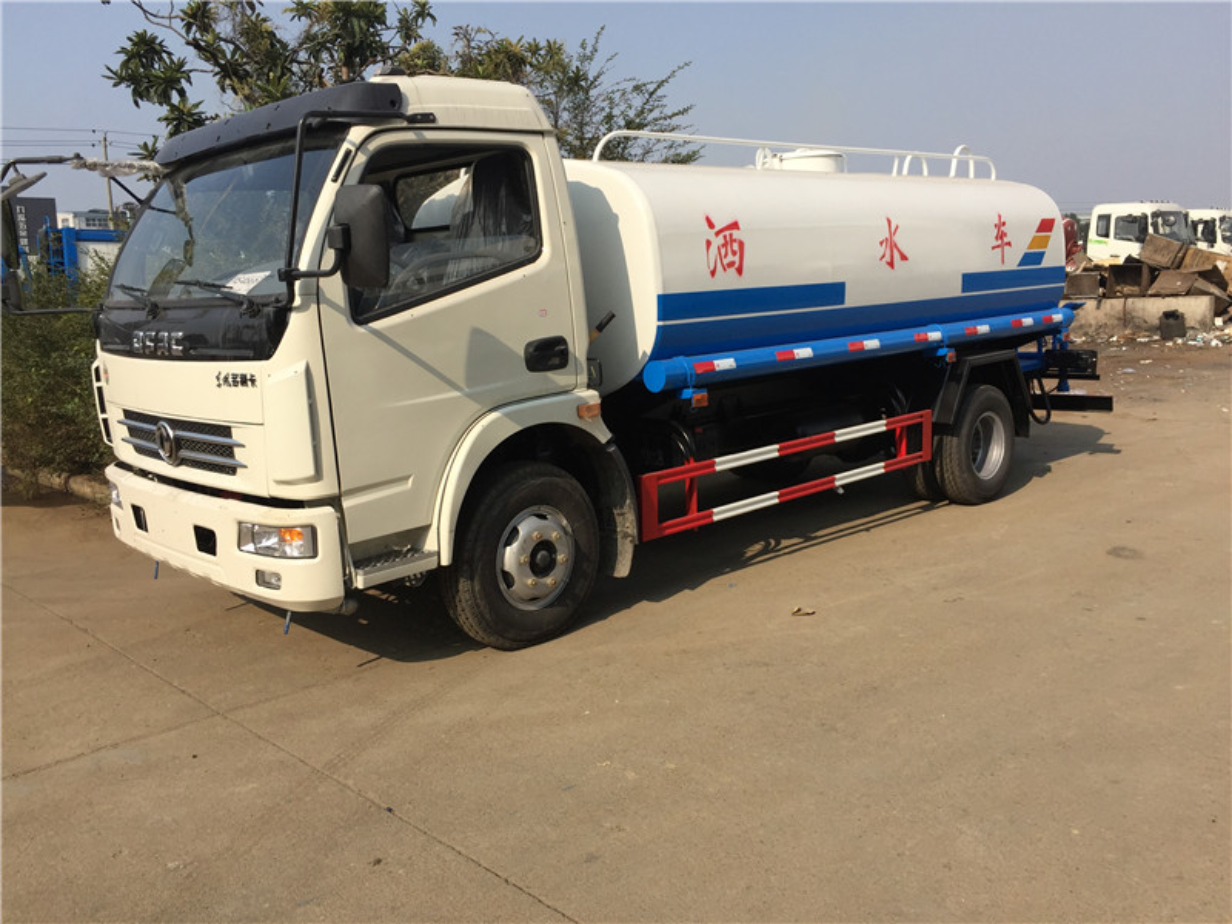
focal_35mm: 29
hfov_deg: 61.7
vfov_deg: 48.2
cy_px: 462
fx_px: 1032
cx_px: 616
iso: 32
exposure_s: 1/2326
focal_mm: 4.15
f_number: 2.2
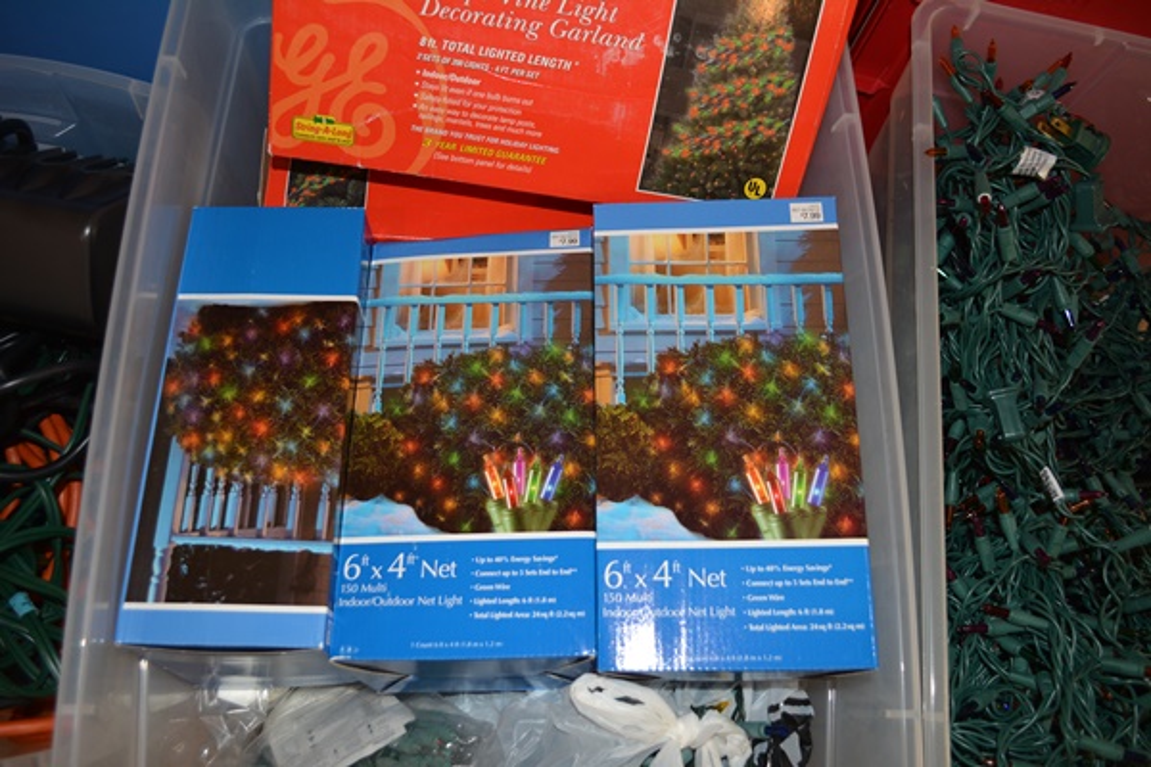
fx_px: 959
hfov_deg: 61.9
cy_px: 384
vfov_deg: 43.6
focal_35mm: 30
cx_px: 576
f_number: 3.8
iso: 500
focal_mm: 20
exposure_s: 1/60
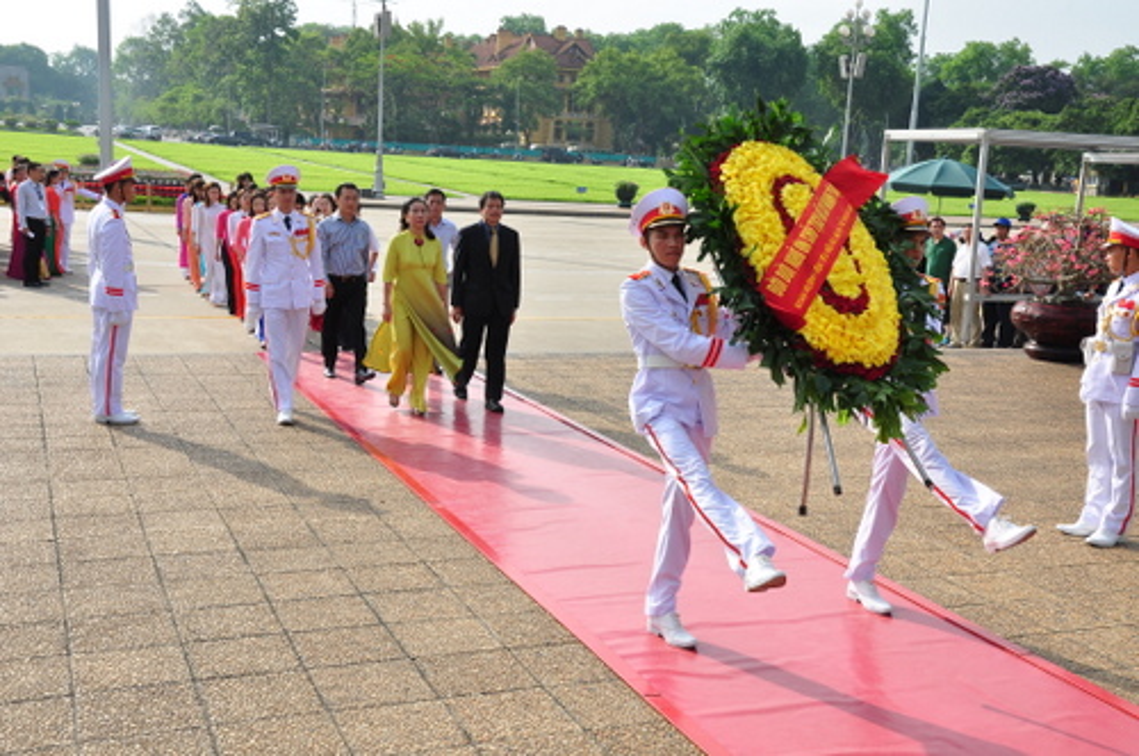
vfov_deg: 31.8
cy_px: 378
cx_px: 570
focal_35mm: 42
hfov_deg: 46.5
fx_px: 1327
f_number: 13
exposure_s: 1/125
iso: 200
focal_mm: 28
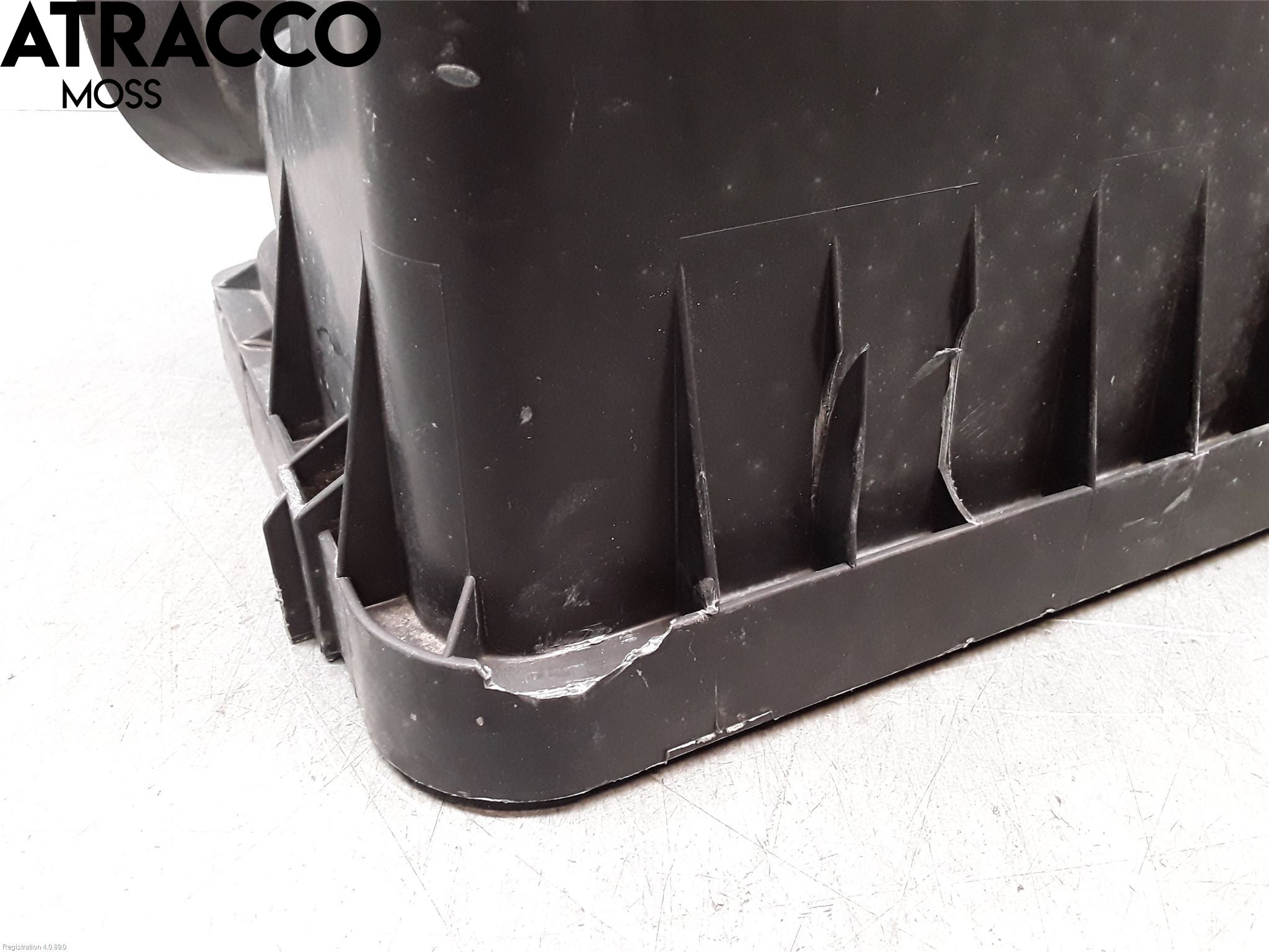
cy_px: 476
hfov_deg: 63.4
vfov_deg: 49.7
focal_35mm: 28
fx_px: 1026
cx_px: 634
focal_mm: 2.91
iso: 160
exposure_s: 1/50
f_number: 1.9
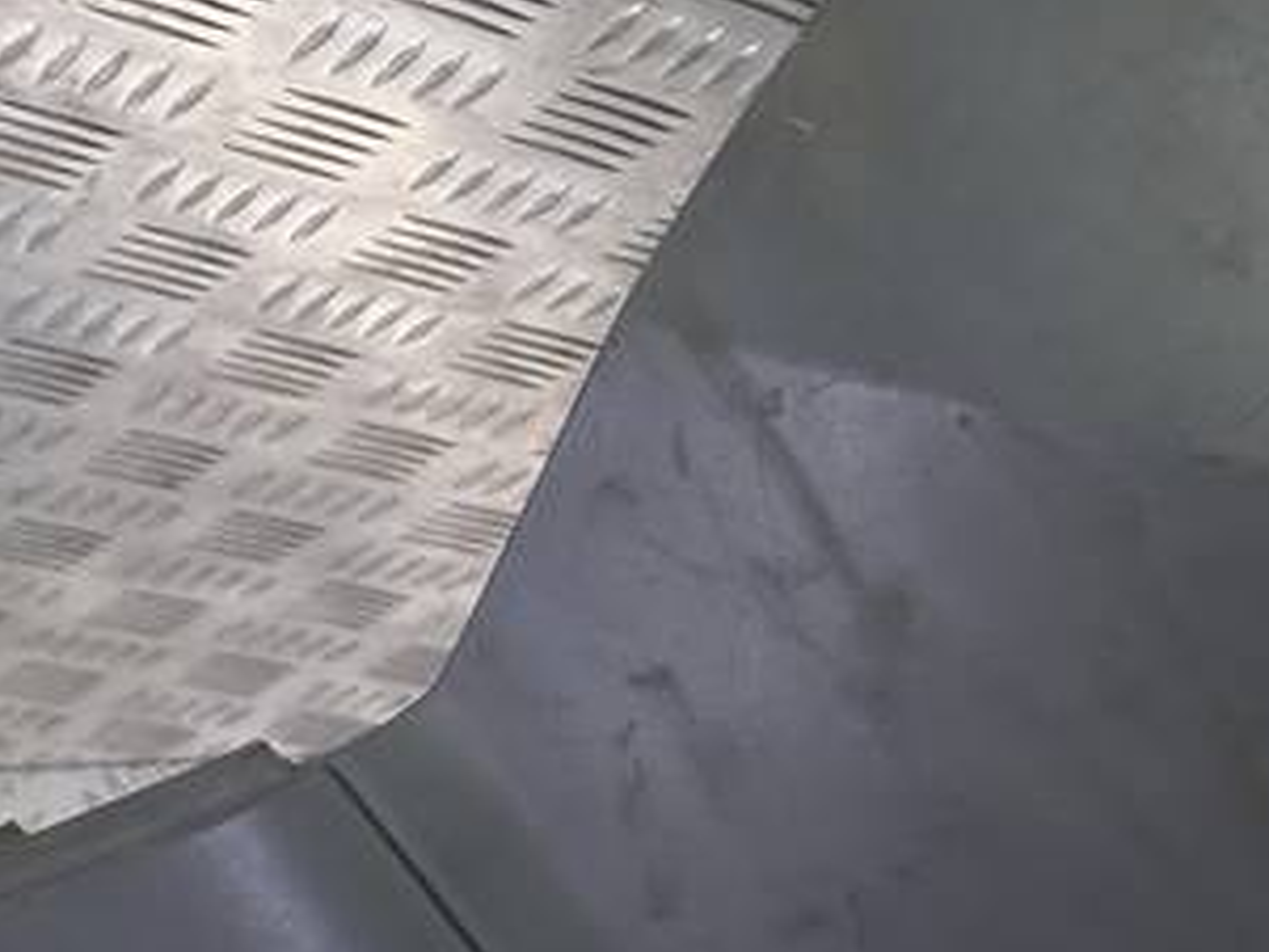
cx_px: 1809
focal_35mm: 85
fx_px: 3117
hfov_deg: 20.3
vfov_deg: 17.3
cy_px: 623
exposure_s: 1/50
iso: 80
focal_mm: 4.6
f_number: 1.8
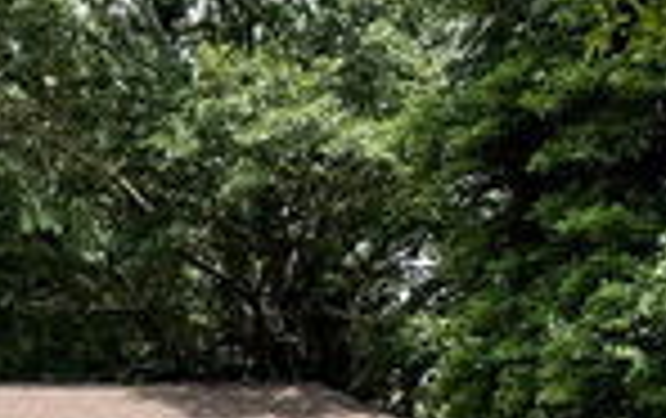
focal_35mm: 88
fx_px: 1600
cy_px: 458
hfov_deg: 19.2
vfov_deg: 14.6
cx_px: -450
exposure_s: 1/2907
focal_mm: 6.76
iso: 80
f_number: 1.78
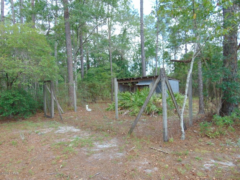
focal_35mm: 25
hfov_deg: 69.4
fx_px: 173
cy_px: 90
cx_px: 120
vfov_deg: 54.9
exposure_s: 1/125
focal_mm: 4.5
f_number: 3
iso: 80
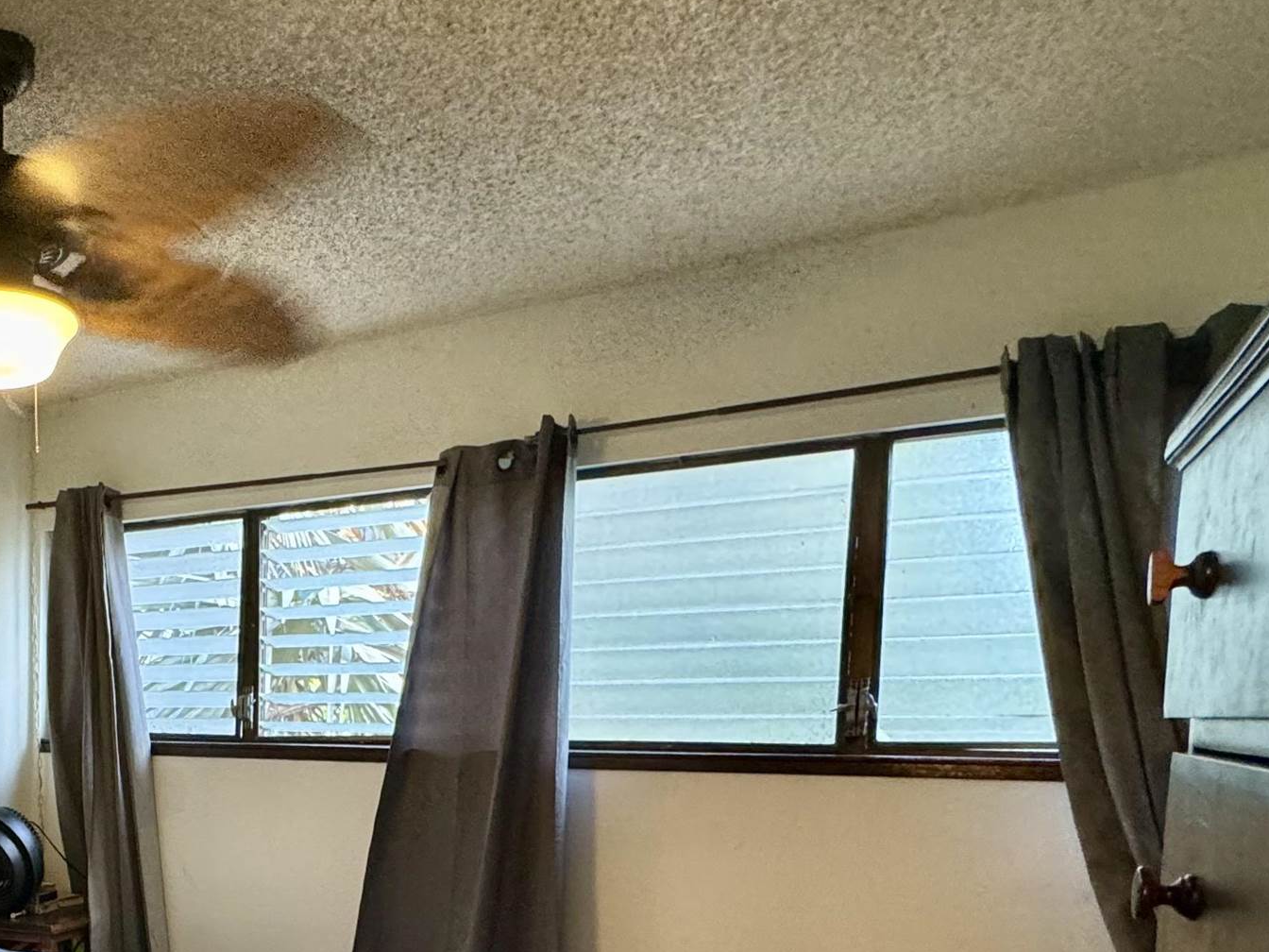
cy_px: 820
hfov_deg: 48.7
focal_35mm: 32
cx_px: 56
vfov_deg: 41.4
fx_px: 1173
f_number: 2.2
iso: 320
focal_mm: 2.22
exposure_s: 1/60
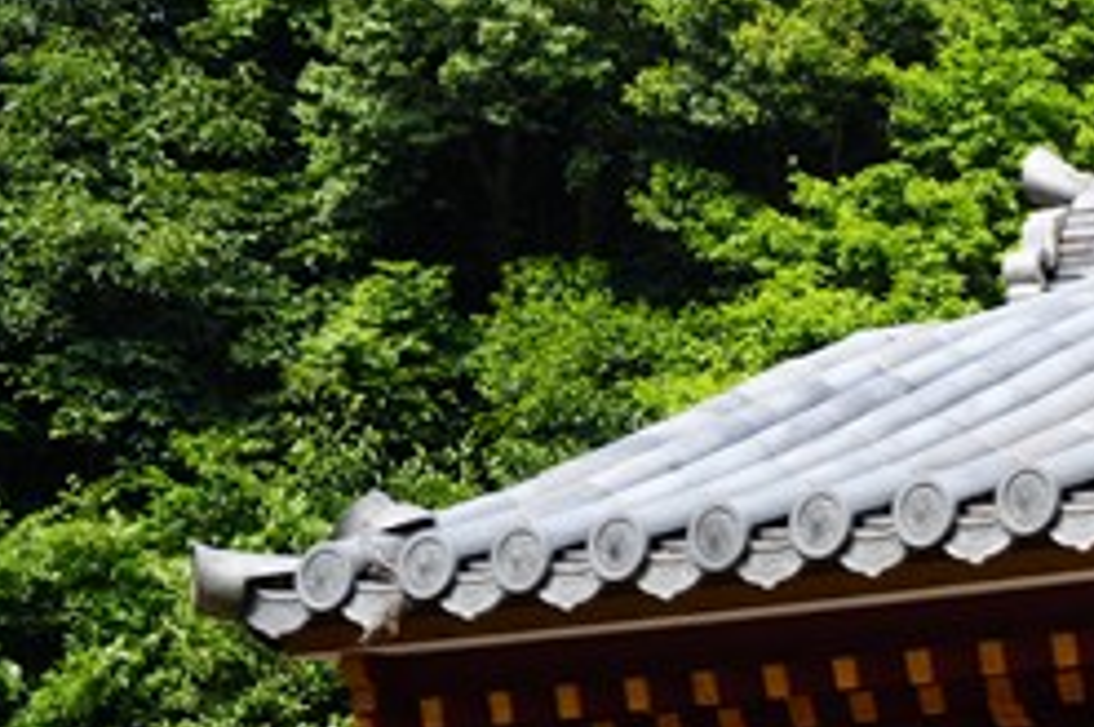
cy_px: 966
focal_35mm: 166
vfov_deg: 8.1
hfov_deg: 11.4
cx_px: 2051
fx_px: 5038
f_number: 5.6
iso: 100
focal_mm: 40
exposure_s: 1/80
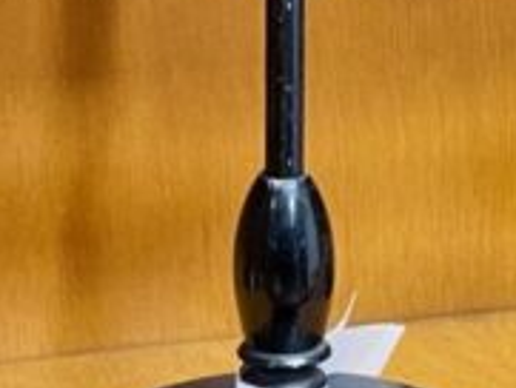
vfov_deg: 9.8
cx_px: 450
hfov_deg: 13.3
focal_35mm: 147
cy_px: -225
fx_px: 2193
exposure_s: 1/50
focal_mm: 4.2
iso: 500
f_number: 1.6
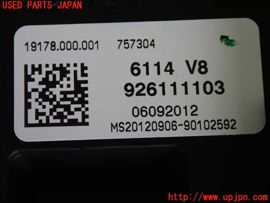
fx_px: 780
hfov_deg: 19.6
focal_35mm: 100
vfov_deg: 14.8
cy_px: 102
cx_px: 135
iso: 800
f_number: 4.9
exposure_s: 1/50
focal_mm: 18
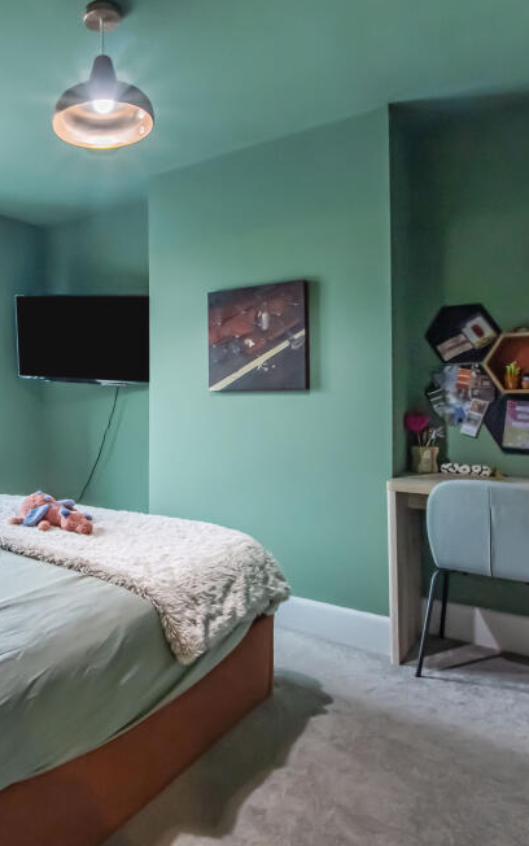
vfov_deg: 74.7
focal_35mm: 24
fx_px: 553
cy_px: 406
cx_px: 76
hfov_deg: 47.2
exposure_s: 1/10
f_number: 9
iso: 320
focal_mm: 10
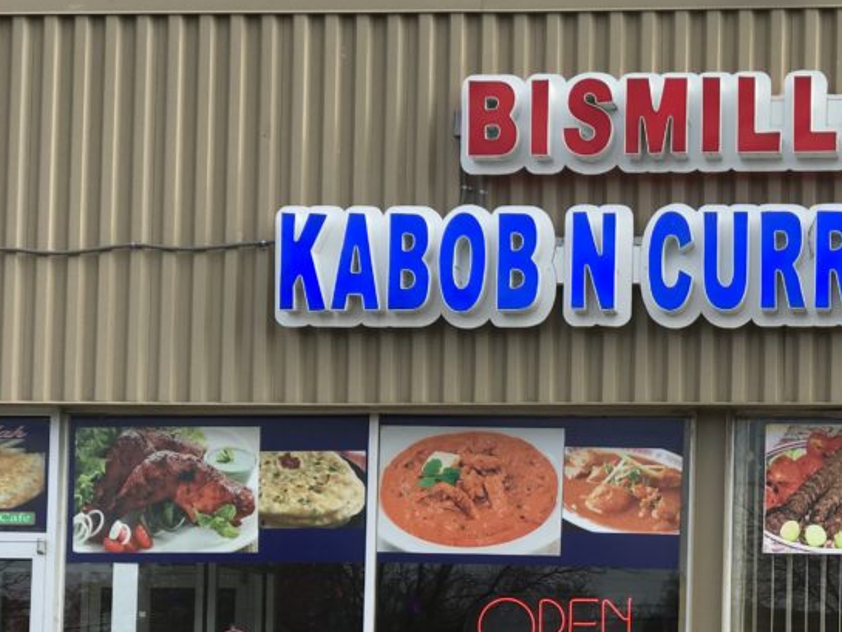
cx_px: 772
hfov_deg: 18.1
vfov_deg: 13.7
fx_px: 2603
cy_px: 561
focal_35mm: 107
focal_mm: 6.6
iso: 20
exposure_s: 1/386
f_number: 2.8
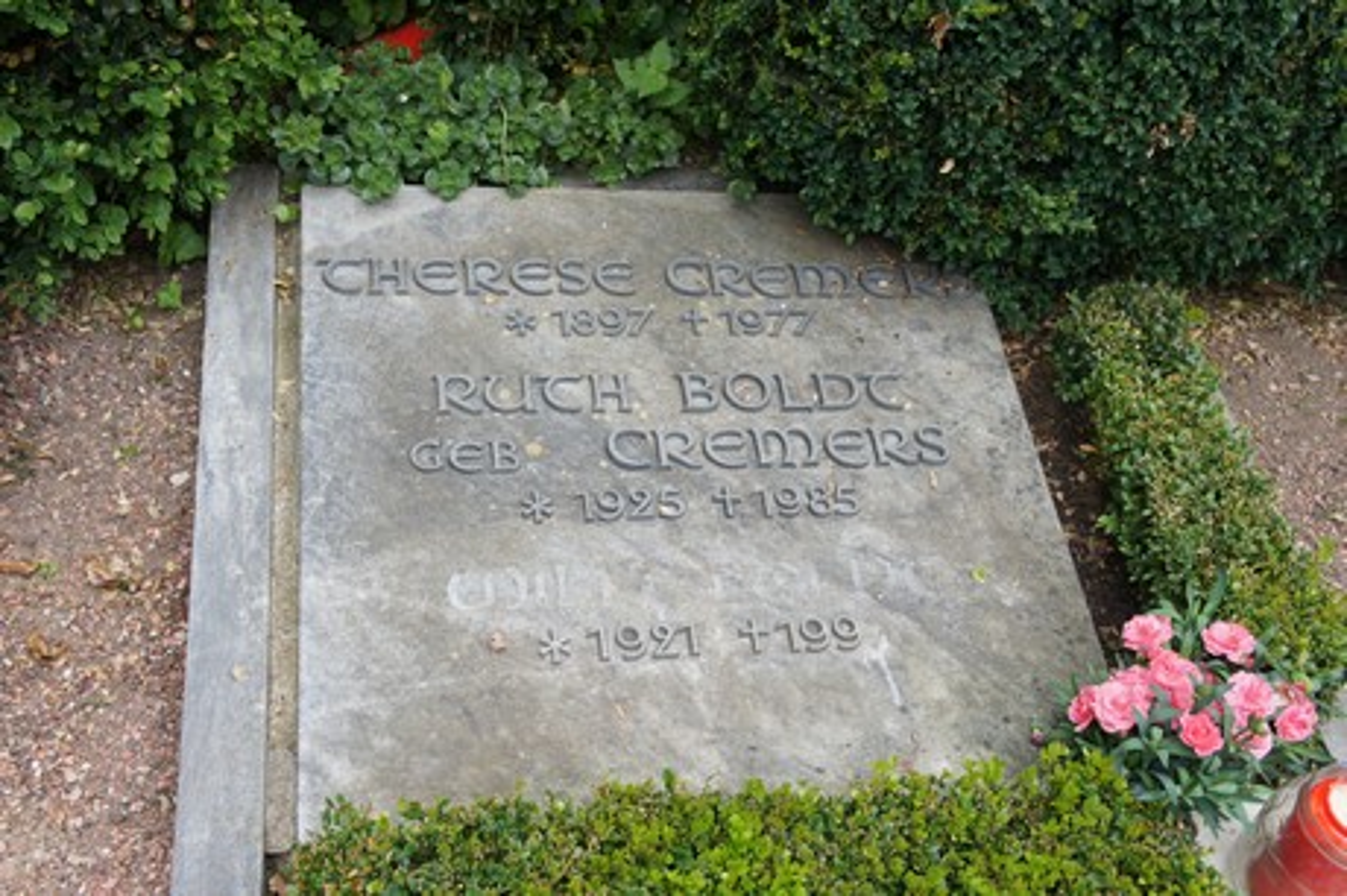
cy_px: 448
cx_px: 674
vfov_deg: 33.0
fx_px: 1514
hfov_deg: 48.0
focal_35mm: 40
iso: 200
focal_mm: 27
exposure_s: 1/125
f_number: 6.3
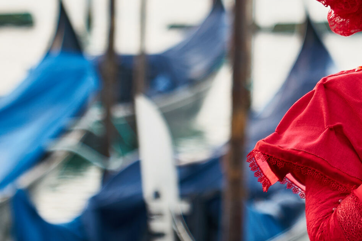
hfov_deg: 8.1
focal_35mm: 251
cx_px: 413
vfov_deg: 5.5
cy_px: 25
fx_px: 2523
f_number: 2.8
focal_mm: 66
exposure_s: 1/50
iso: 200
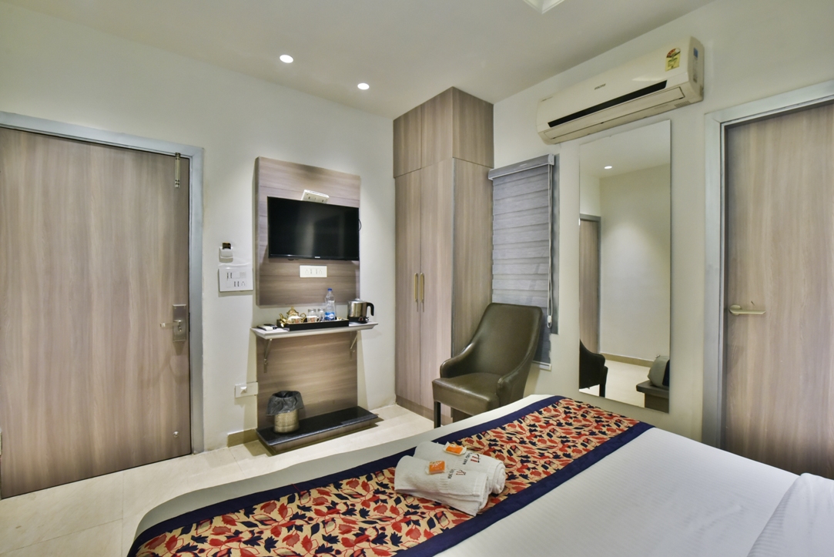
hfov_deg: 96.7
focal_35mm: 16
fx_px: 371
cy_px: 278
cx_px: 417
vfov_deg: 73.8
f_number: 9
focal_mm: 16
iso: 2000
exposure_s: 1/50
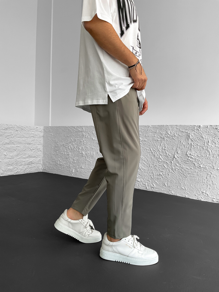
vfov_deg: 61.7
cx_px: 110
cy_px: 146
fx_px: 245
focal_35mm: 29
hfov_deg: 48.2
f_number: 1.8
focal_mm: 3
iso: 32
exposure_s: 1/120
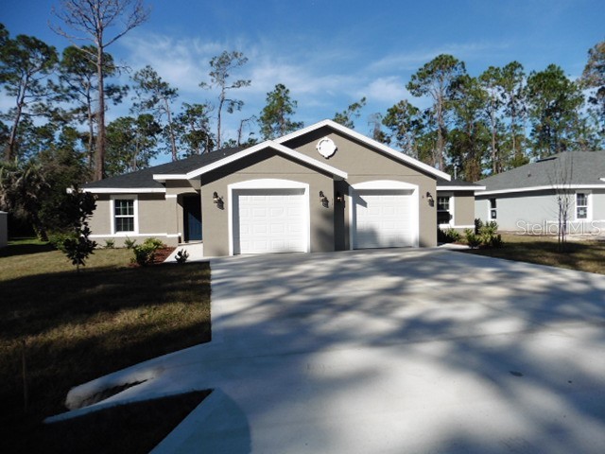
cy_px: 227
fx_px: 419
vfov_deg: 56.8
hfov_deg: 71.6
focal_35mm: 24
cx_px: 302
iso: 100
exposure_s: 1/1600
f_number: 3.3
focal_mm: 4.3
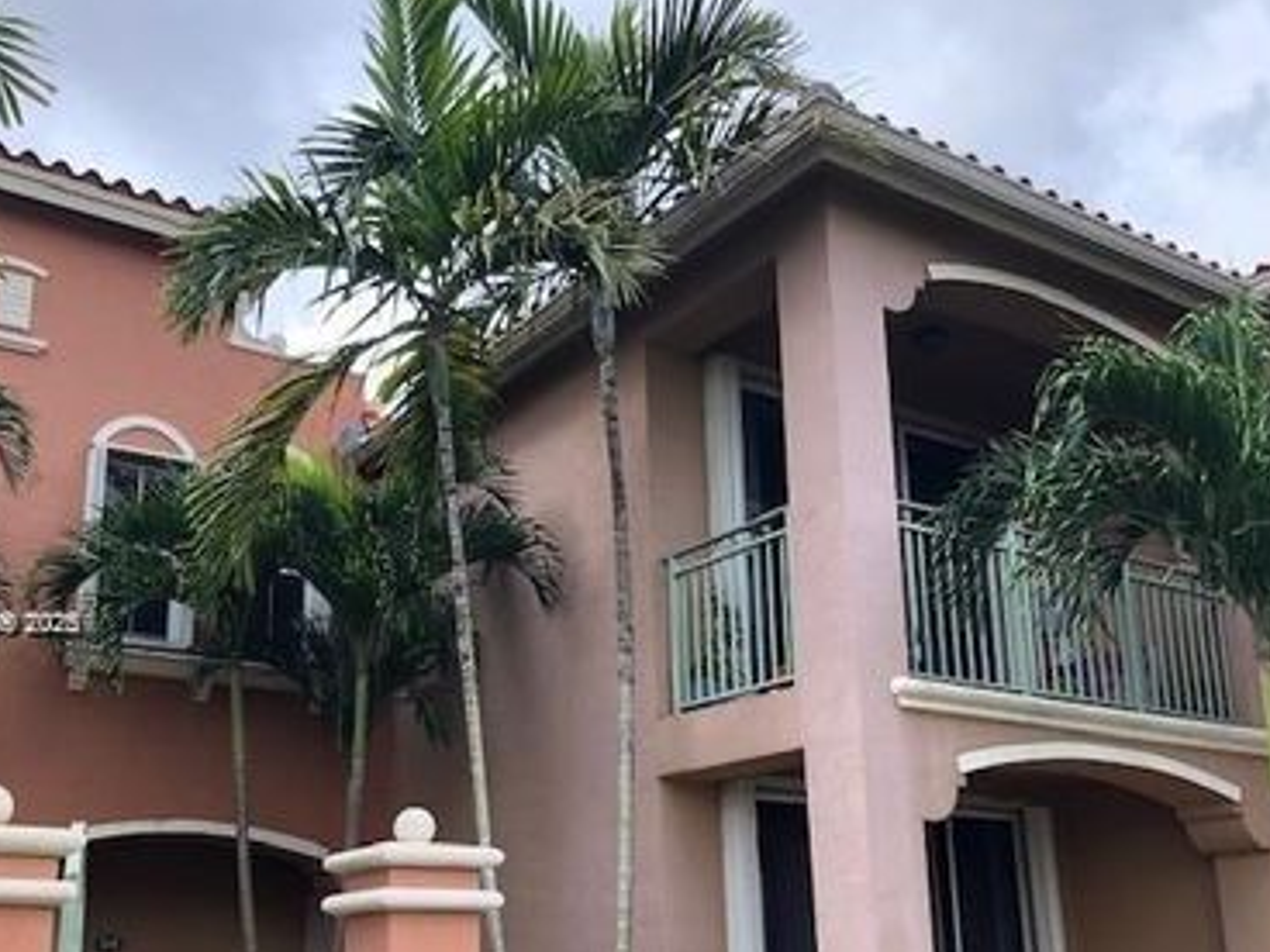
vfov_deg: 37.4
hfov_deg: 48.9
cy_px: 626
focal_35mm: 38
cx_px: 569
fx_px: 1394
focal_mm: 3.99
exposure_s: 1/362
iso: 20
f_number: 1.8
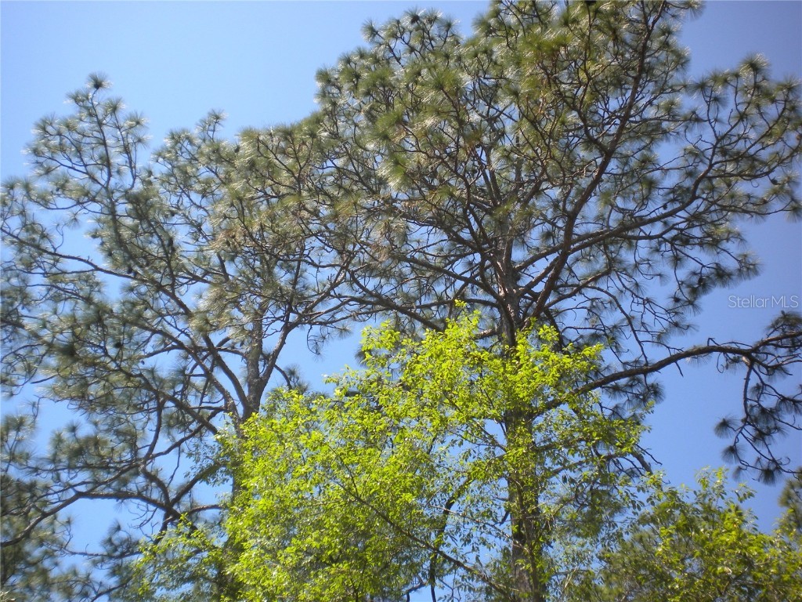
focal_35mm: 35
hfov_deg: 52.6
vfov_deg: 40.7
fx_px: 811
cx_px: 401
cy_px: 301
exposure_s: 1/338
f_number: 4.6
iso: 80
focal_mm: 6.3
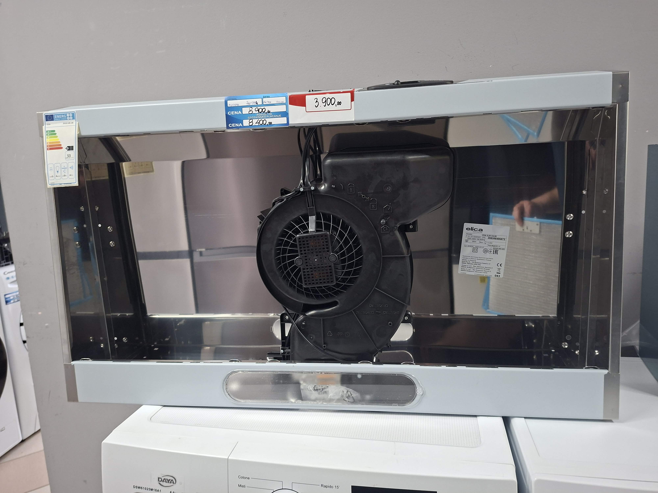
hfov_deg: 73.9
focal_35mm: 23
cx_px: 329
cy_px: 246
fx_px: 437
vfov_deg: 58.9
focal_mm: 5.54
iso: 320
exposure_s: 1/50
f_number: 1.8
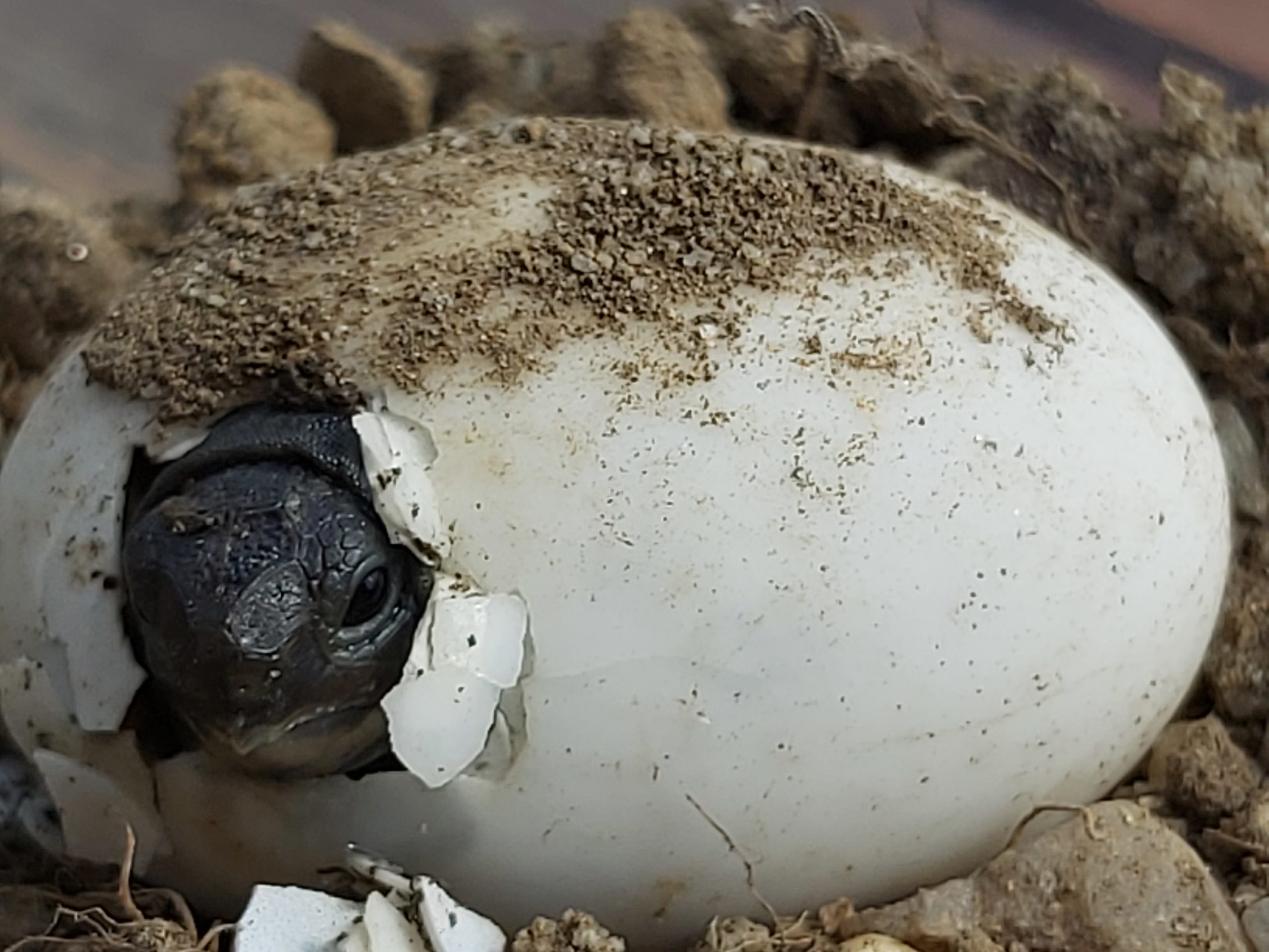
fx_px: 953
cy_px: 476
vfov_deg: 53.1
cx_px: 634
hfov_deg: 67.3
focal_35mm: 26
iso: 64
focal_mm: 3.92
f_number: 1.7
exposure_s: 1/1930
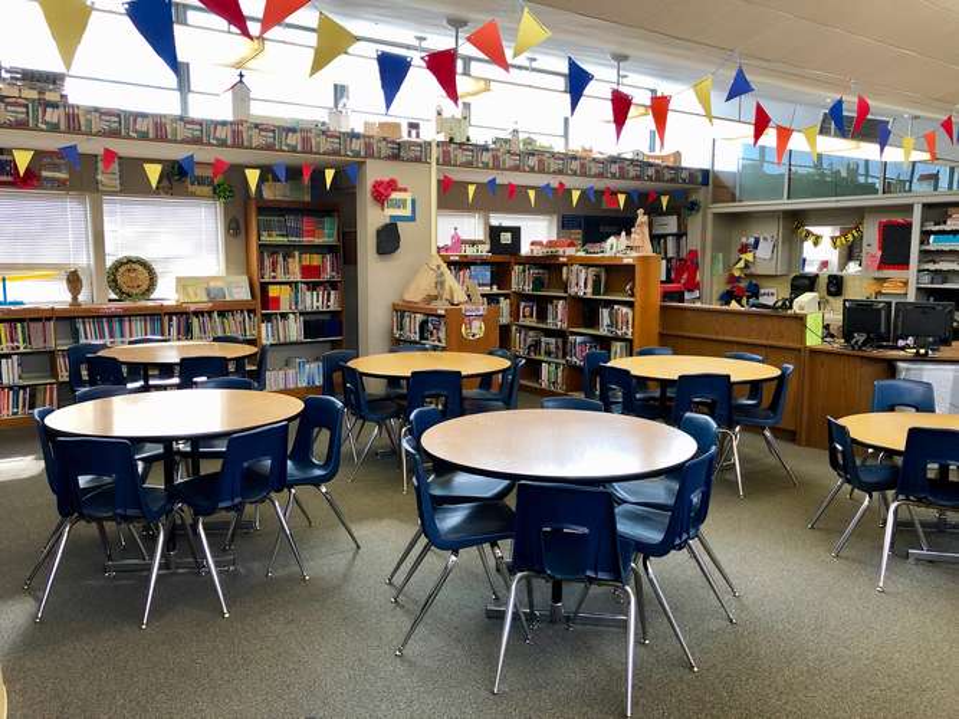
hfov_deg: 63.5
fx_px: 776
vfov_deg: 49.7
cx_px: 480
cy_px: 360
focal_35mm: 28
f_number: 1.8
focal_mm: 4
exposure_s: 1/30
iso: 32
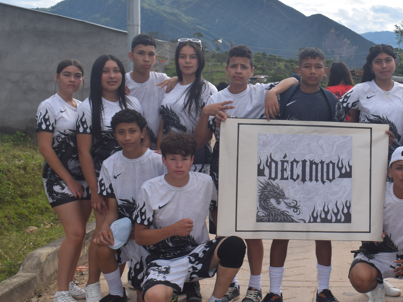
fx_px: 768
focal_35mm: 66
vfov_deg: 22.2
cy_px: 130
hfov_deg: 28.3
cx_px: 360
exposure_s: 1/200
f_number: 11
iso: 100
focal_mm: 24
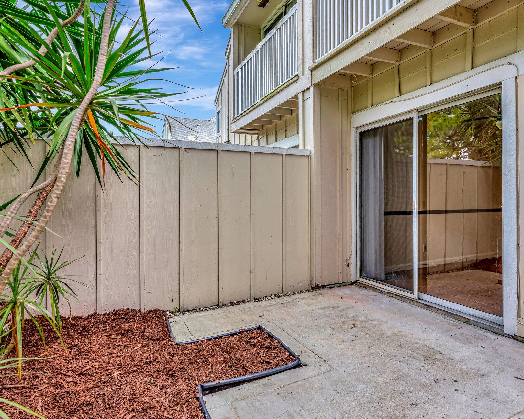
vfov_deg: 70.8
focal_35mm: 19
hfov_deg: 83.3
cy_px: 218
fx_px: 295
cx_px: 268
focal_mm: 16
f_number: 5.6
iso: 100
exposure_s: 1/160
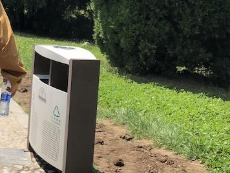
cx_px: -87
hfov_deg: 20.7
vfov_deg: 17.4
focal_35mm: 84
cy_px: 32
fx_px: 558
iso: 20
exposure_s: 1/1297
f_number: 1.8
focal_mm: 3.99
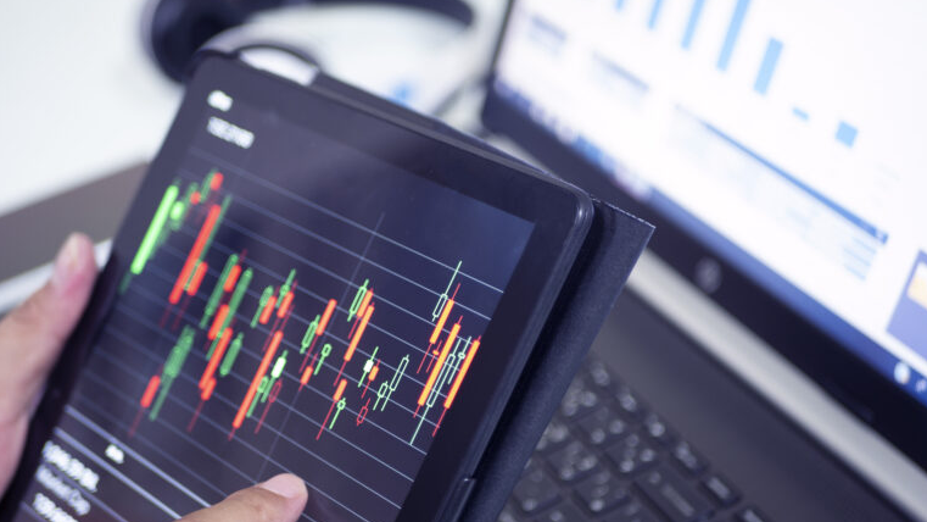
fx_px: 1352
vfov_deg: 21.8
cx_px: 464
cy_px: 325
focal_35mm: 55
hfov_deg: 37.8
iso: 160
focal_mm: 25
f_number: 1.7
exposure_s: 1/5
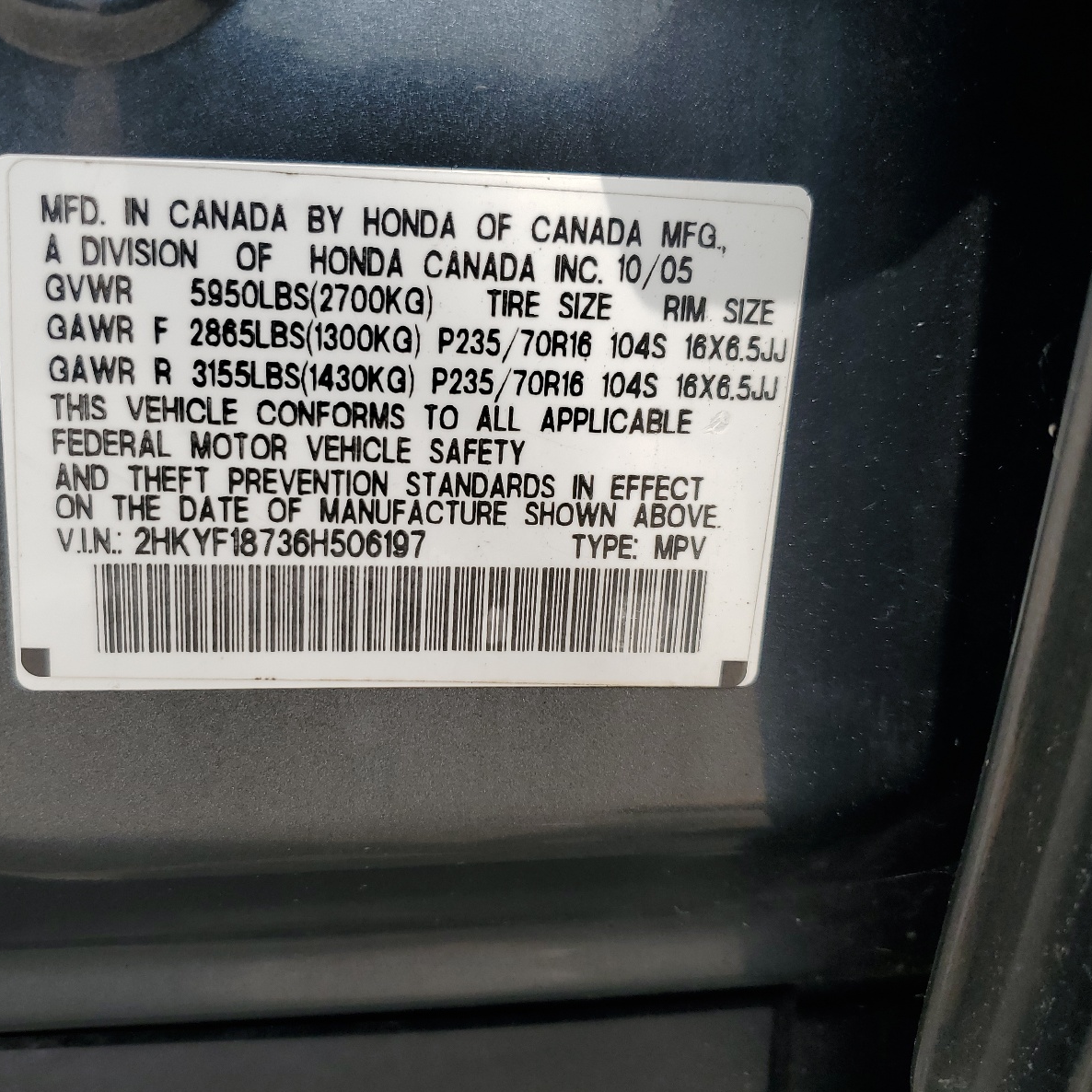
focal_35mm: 31
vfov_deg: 52.5
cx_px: 434
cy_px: 551
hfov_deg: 52.2
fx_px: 1106
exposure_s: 1/1000
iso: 50
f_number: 1.5
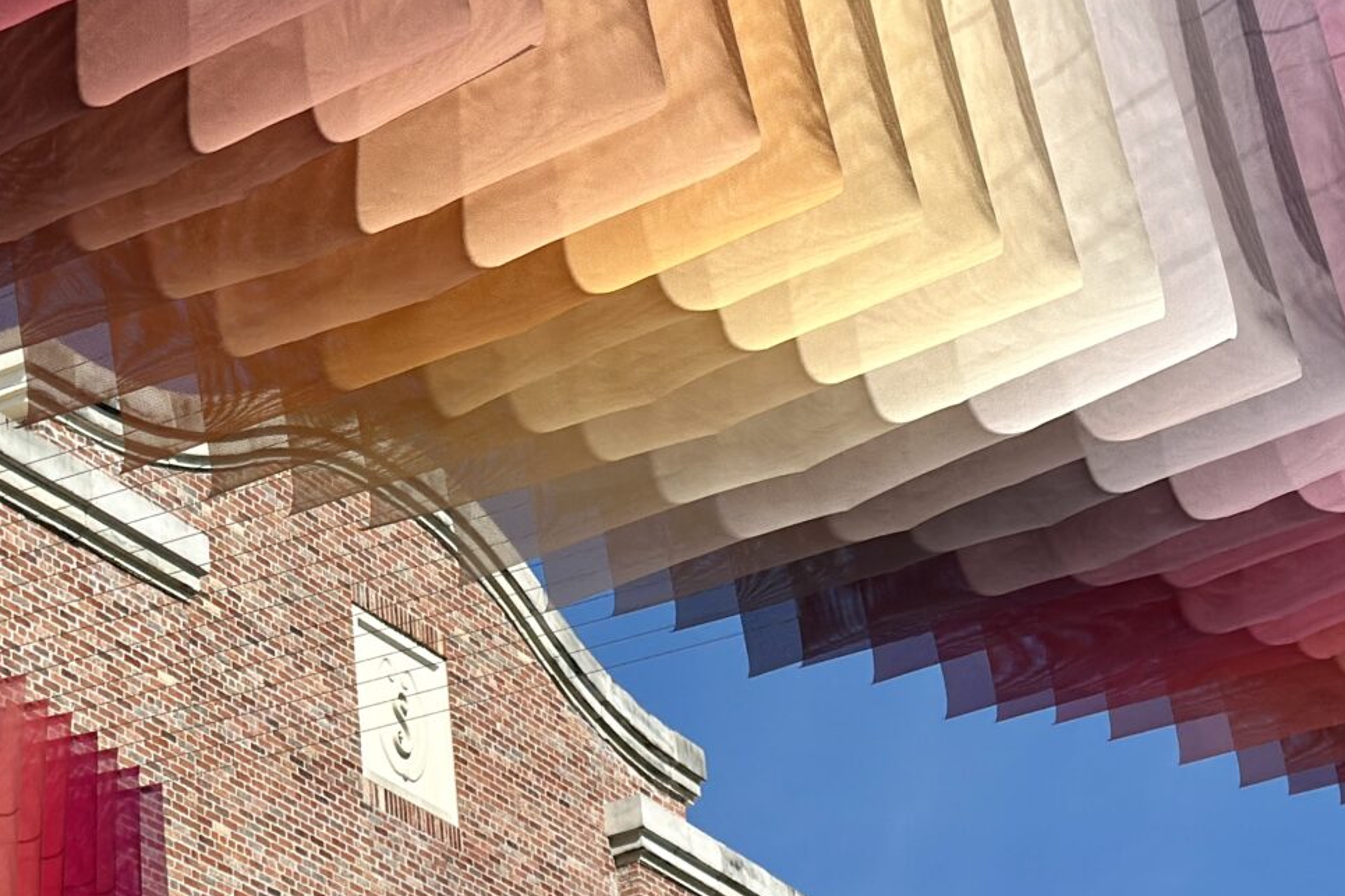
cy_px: 411
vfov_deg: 12.9
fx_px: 3959
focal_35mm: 106
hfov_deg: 19.1
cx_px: 302
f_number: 1.78
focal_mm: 6.86
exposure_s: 1/8197
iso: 100
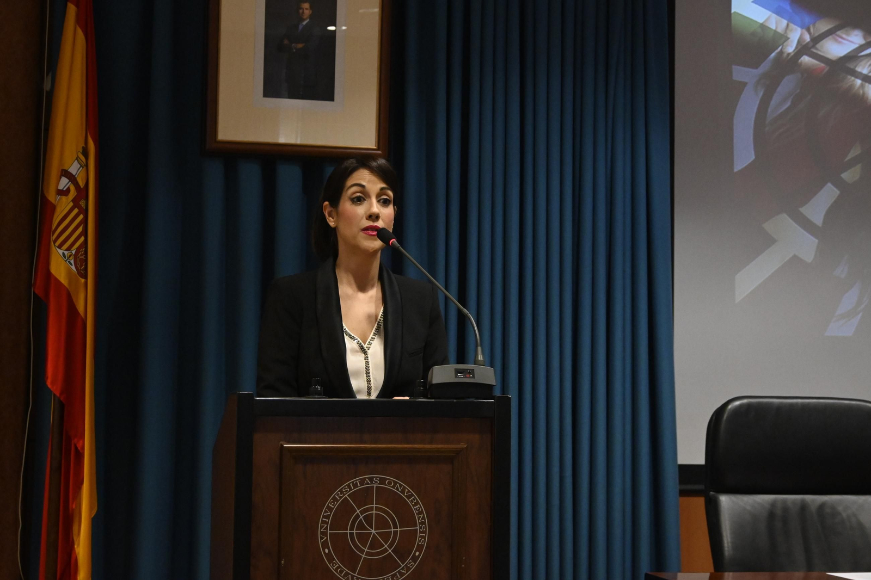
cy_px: 290
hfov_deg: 35.9
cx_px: 436
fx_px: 1342
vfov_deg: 24.4
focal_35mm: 56
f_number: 5.3
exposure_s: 1/125
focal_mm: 37
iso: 5000
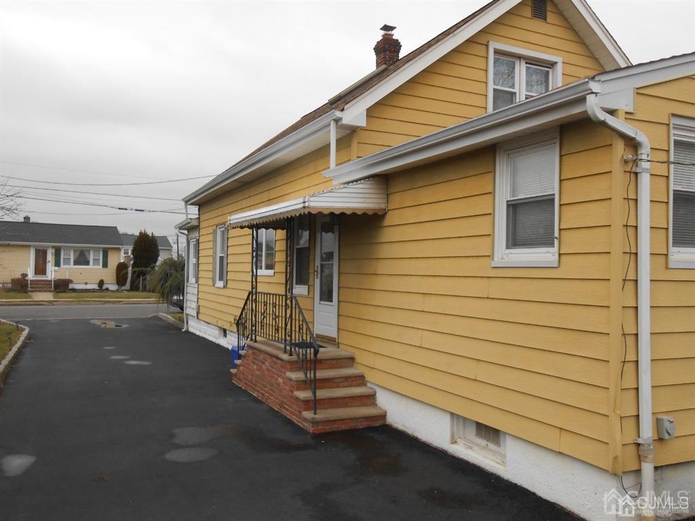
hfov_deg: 60.0
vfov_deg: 46.8
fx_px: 602
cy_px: 260
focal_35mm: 30
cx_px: 348
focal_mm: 5.3
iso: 200
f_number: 3.8
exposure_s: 1/250
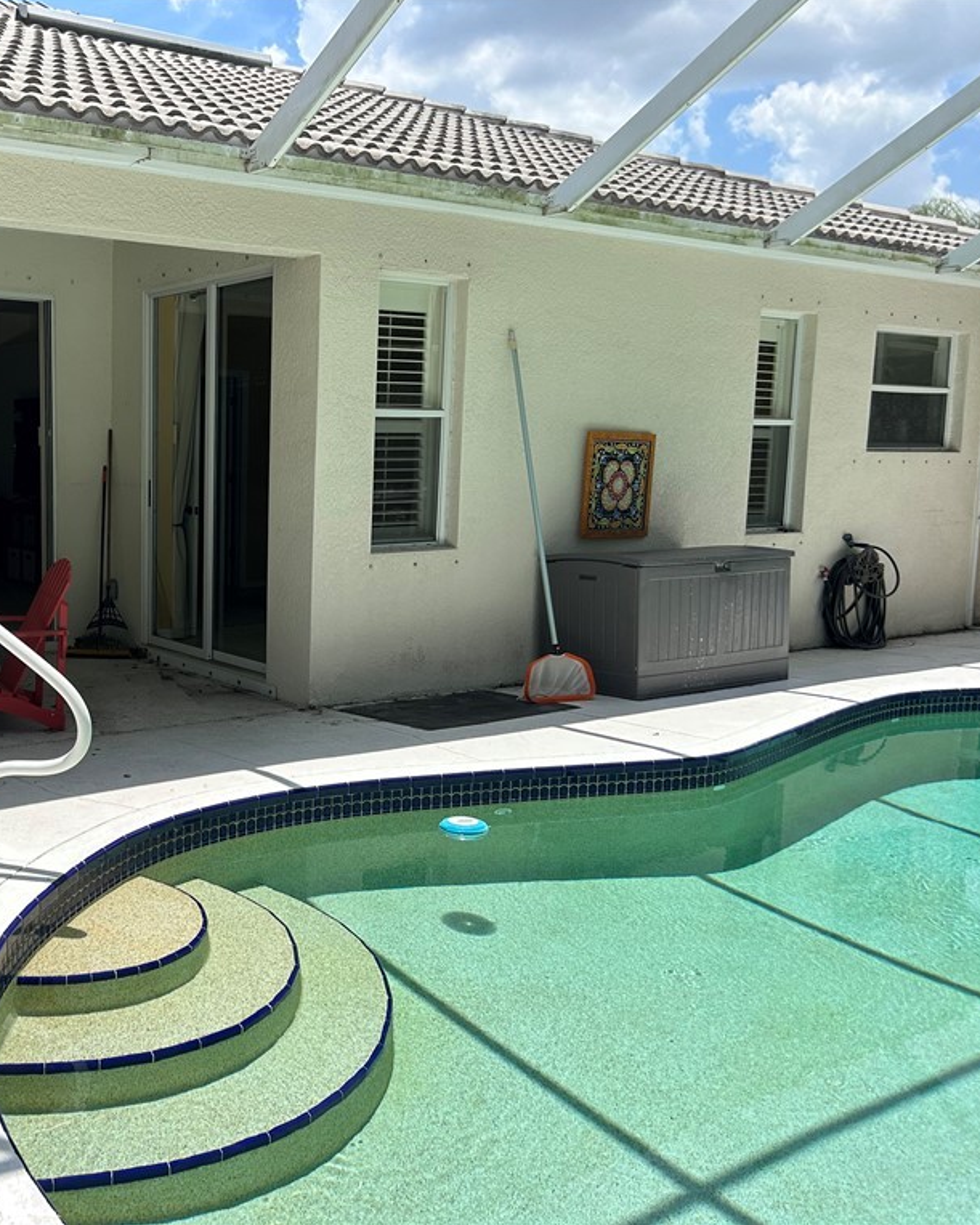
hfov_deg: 41.3
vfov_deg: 52.8
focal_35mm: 34
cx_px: 183
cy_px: 611
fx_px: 1233
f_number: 1.5
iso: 50
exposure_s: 1/3165
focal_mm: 5.7
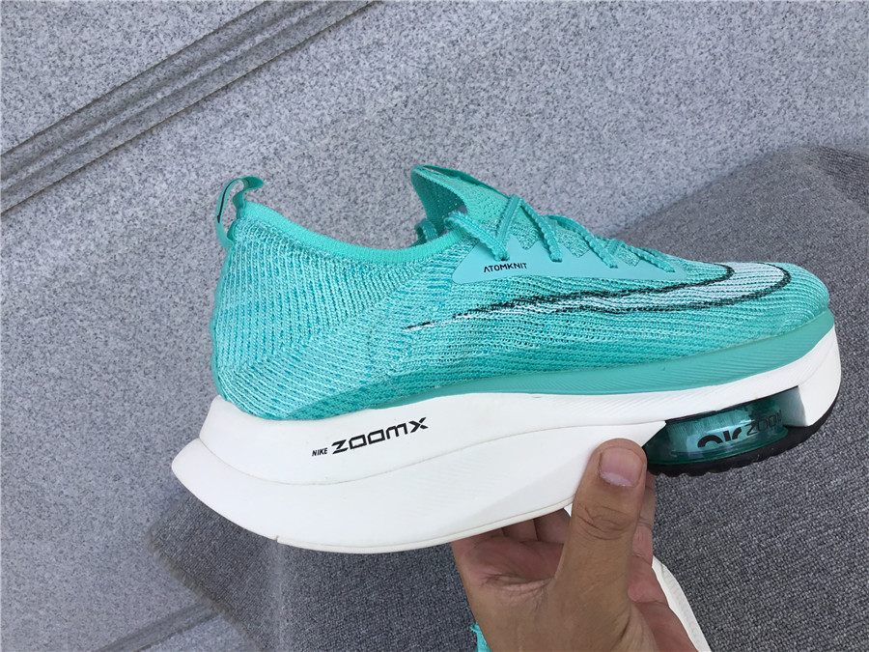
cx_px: 434
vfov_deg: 45.4
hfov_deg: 58.4
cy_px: 326
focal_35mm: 31
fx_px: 778
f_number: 2.4
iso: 25
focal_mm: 3.3
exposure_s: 1/547
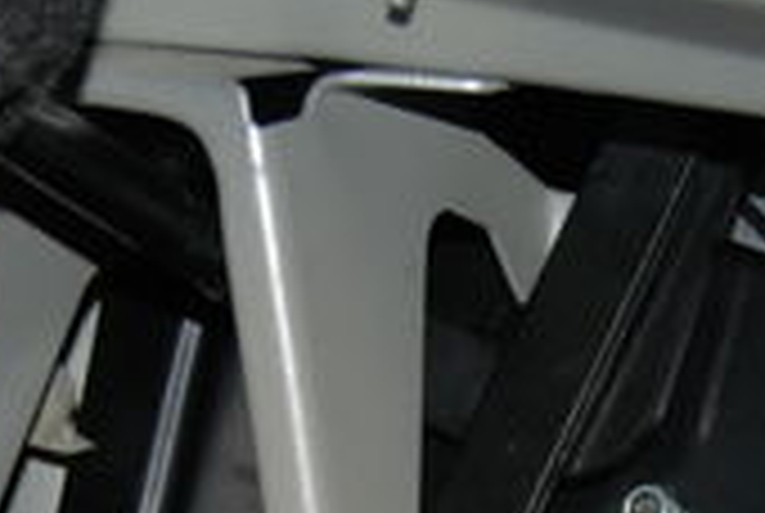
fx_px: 3723
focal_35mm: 175
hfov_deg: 11.7
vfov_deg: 7.8
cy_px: 652
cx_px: 436
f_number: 4.5
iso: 200
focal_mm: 31
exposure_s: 1/60
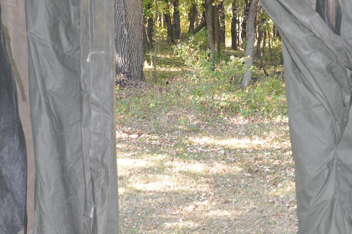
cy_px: 139
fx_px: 625
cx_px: 224
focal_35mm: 64
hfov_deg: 31.3
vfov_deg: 21.2
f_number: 3.8
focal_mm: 24
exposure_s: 1/125
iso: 560
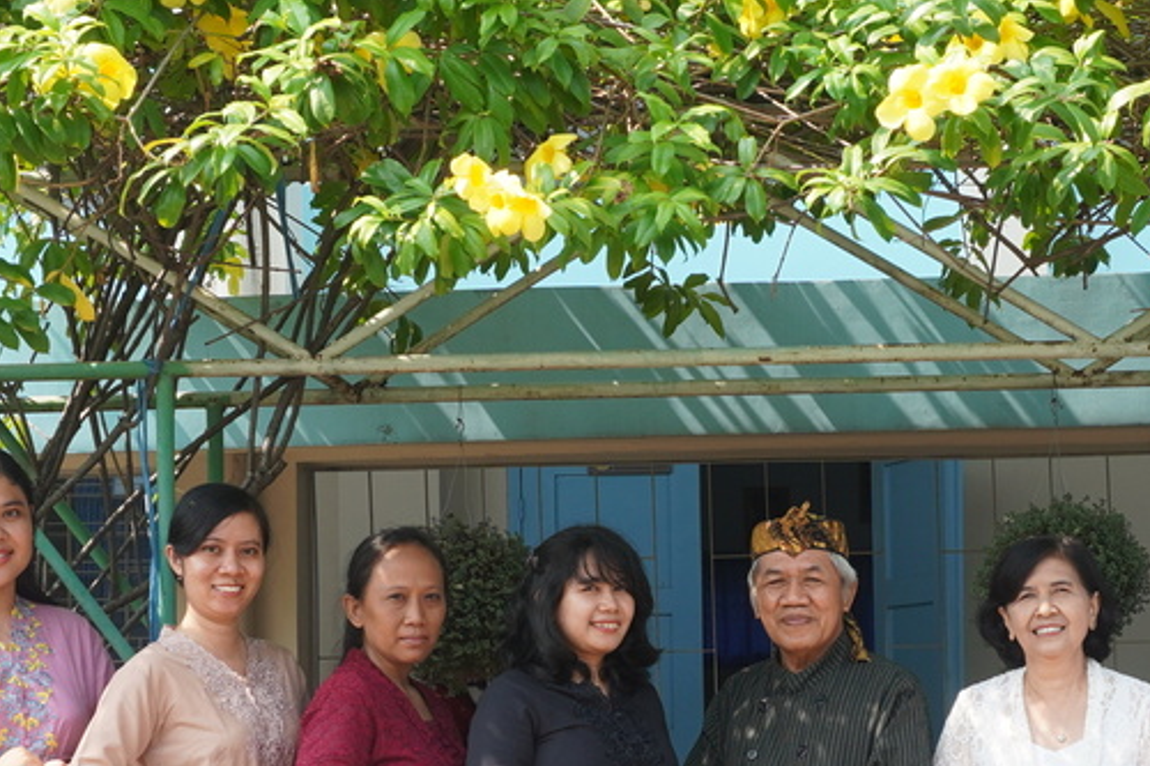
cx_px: 729
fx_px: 2874
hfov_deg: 22.6
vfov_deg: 15.1
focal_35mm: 90
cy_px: 536
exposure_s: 1/80
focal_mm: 20
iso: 100
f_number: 8
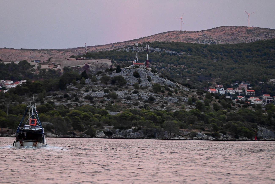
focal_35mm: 300
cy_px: 92
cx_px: 138
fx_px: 2292
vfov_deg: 4.6
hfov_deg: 6.9
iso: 8000
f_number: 5.6
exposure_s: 1/250
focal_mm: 300
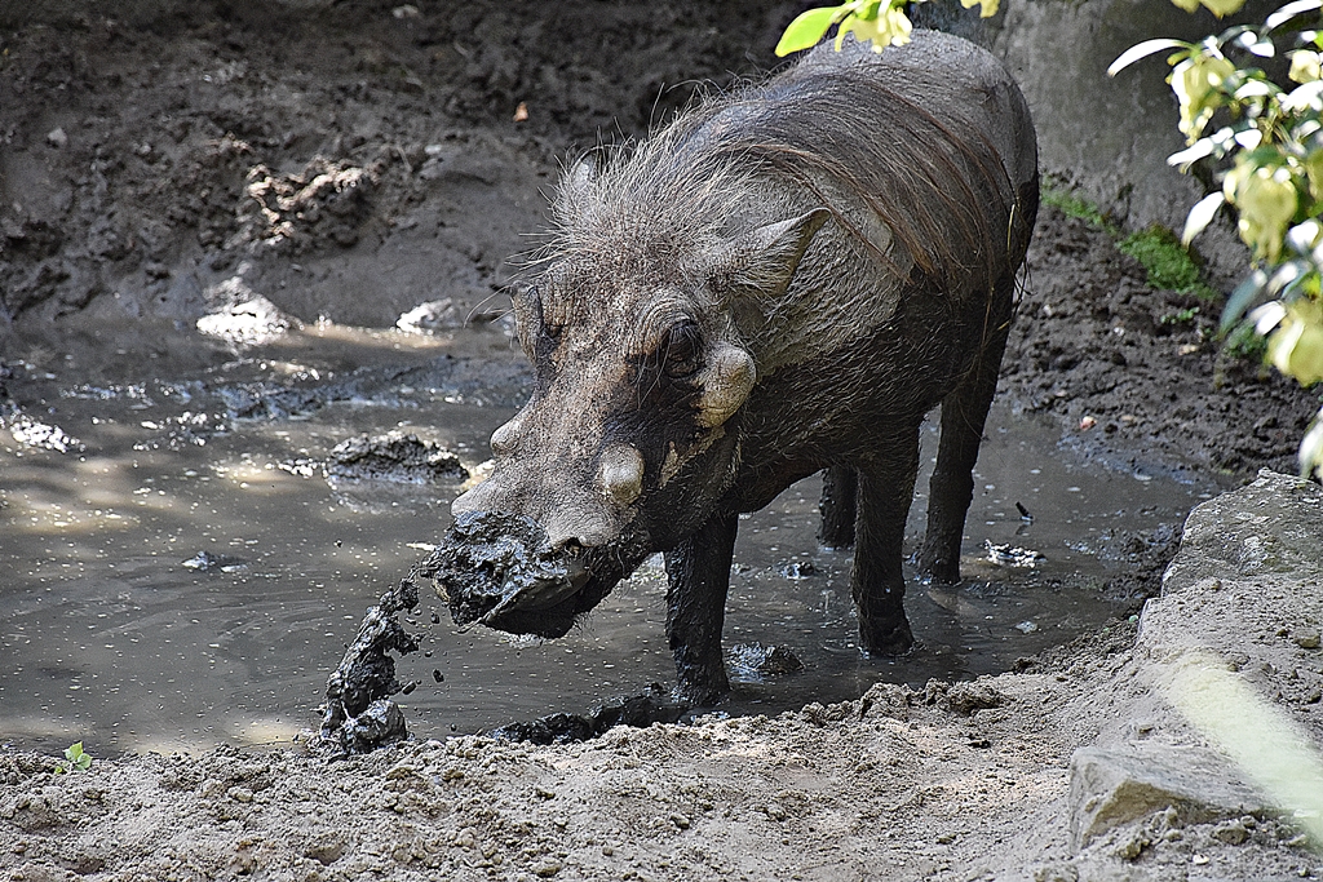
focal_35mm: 210
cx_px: 662
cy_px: 441
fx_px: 7718
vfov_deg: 6.5
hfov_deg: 9.8
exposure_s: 1/500
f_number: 5.6
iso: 1000
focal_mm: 140
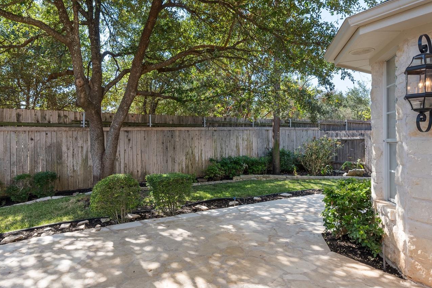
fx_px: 288
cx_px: 195
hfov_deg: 73.5
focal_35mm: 24
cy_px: 141
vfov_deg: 53.2
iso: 400
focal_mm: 15
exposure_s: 1/250
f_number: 8
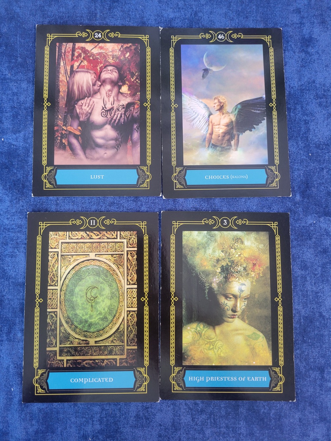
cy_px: 220
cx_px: 166
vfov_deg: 67.3
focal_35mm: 26
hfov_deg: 53.1
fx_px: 331
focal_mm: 5.4
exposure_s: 1/60
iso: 160
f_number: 1.8
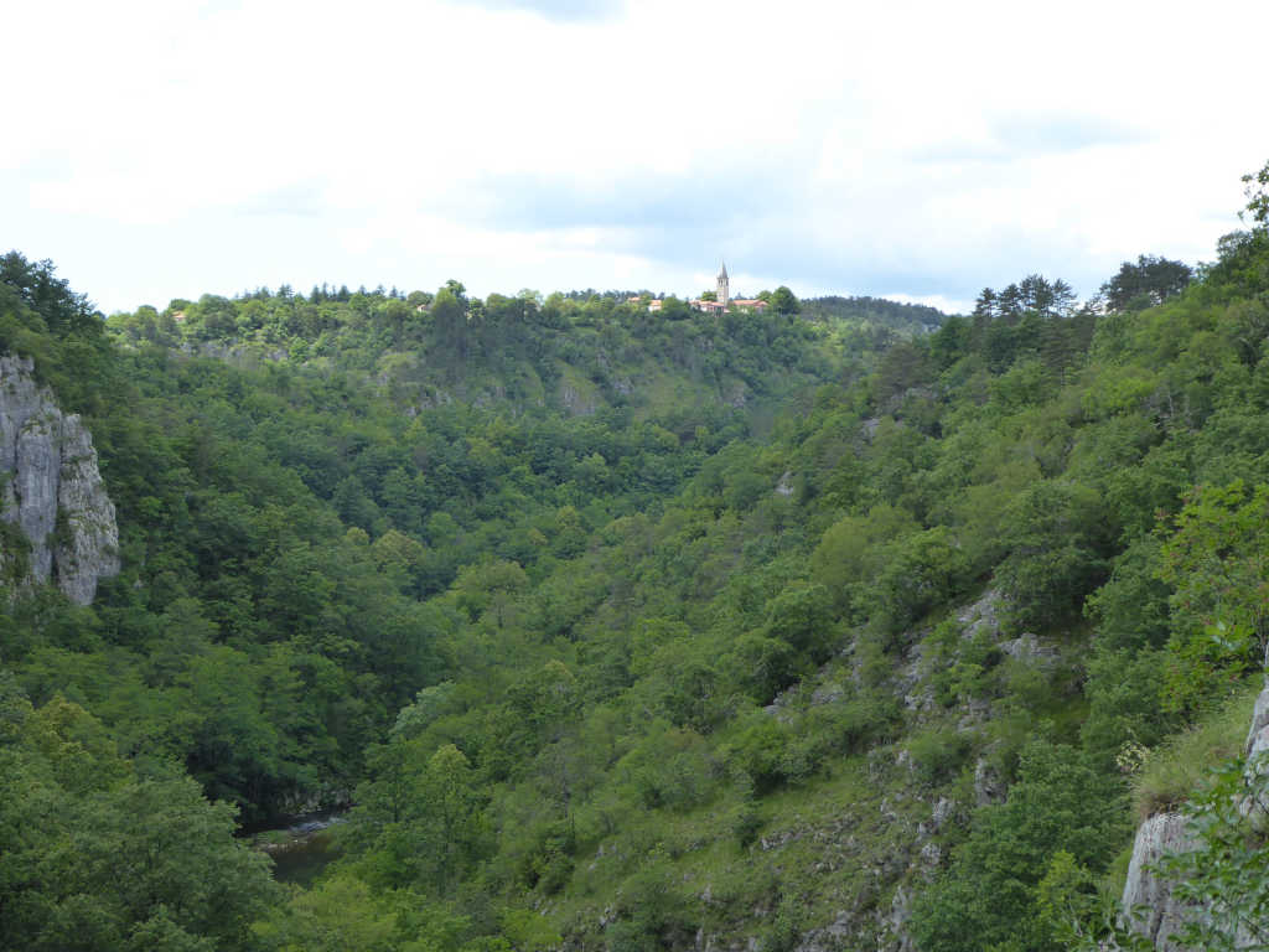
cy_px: 476
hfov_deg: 38.2
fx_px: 1833
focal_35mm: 50
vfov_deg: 29.1
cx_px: 634
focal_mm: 9
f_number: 4.1
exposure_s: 1/250
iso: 125
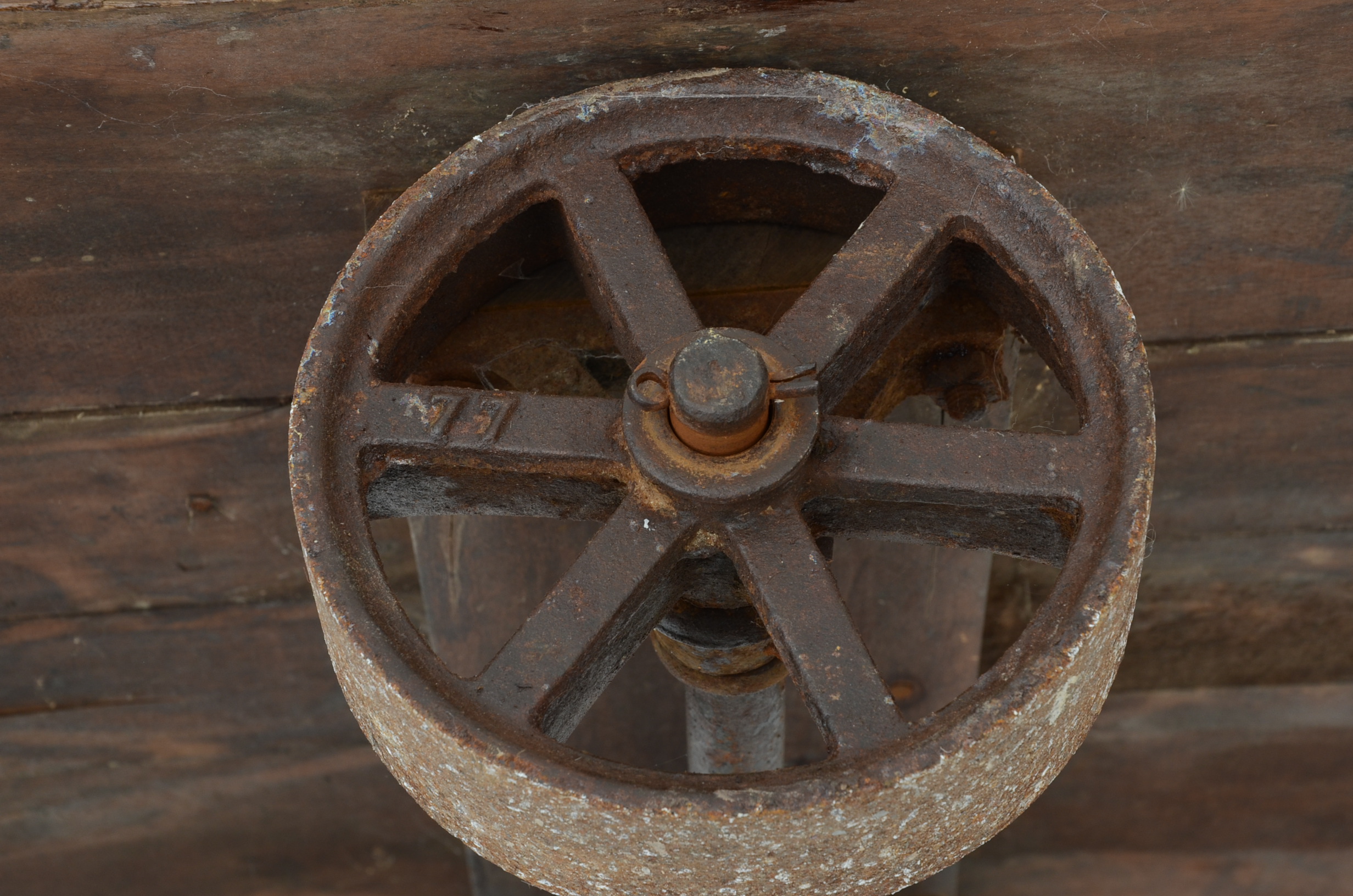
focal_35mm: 105
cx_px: 676
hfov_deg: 19.5
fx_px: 3938
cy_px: 448
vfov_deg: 13.0
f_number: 9
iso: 250
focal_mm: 70
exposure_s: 1/100
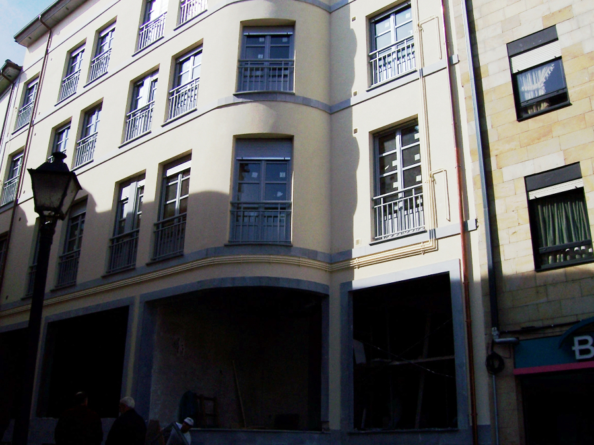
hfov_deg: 51.4
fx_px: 618
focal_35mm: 36
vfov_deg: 39.7
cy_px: 222
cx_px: 297
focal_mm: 6
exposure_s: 1/1000
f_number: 4.8
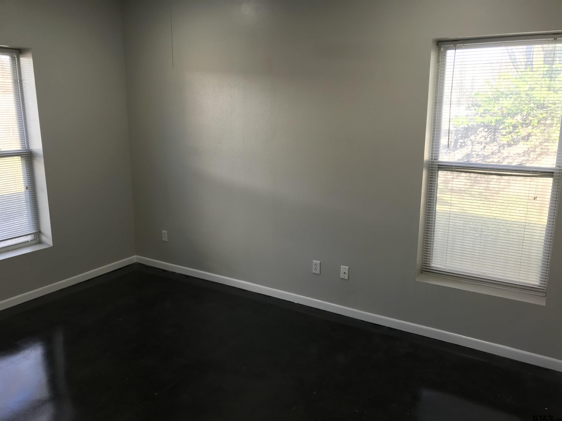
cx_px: 281
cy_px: 210
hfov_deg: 63.4
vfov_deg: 49.7
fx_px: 455
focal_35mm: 28
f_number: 1.8
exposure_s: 1/40
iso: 25
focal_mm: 3.99
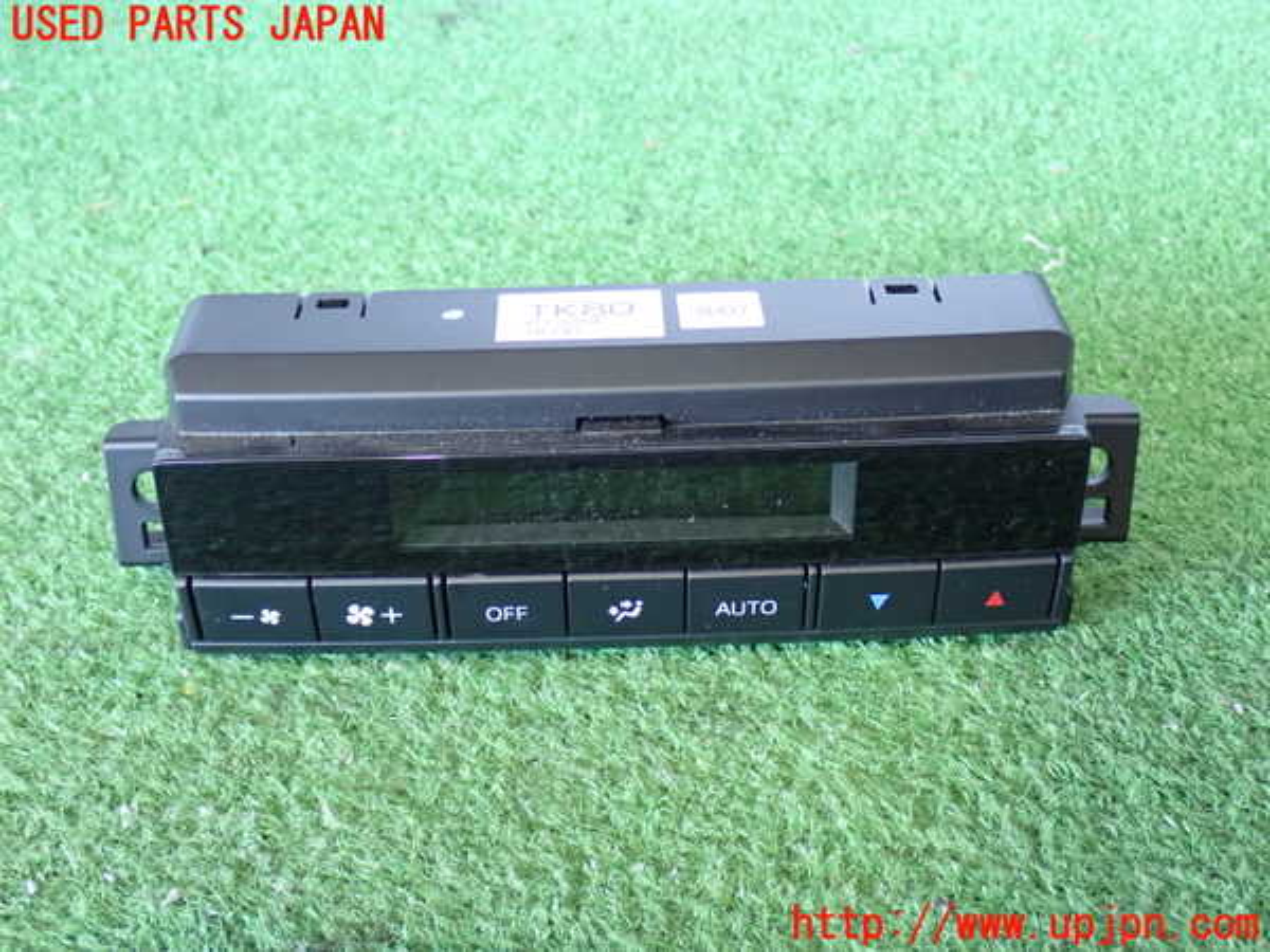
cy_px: 476
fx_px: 1834
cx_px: 635
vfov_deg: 29.1
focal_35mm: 50
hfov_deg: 38.2
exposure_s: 1/40
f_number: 3.2
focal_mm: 9.01
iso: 800
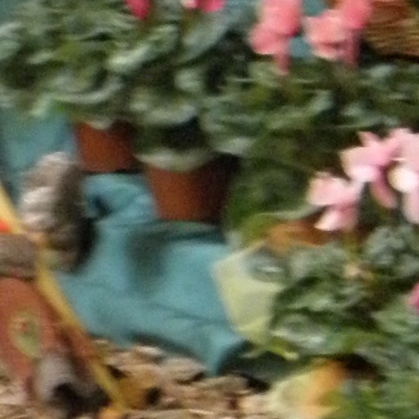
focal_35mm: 303
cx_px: 1171
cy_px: 469
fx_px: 4149
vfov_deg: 5.8
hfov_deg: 5.5
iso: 400
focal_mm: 8.19
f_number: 3.4
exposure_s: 1/10
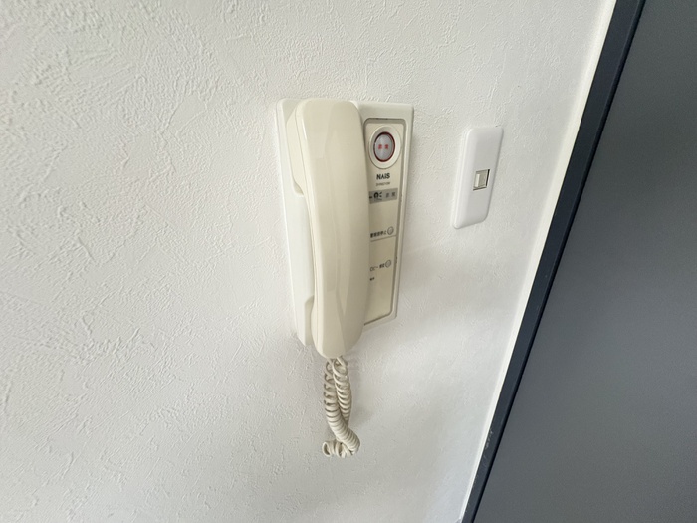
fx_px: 282
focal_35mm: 14
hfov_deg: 102.1
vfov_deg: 85.7
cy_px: 262
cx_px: 348
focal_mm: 2.22
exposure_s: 1/60
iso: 500
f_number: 2.2
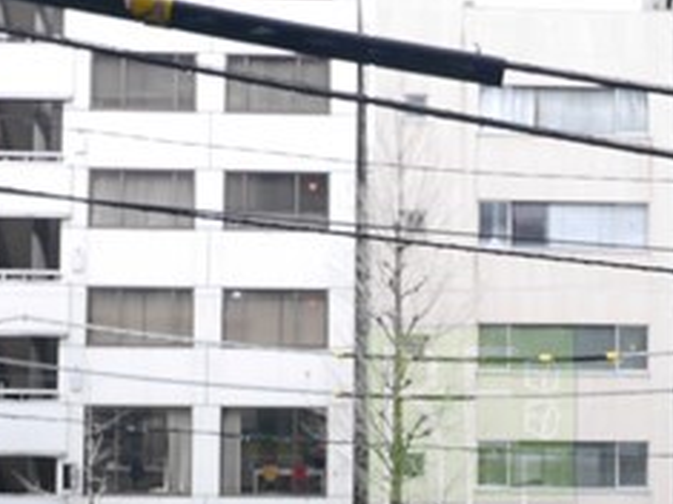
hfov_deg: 31.3
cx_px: 470
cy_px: 432
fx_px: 1185
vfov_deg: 23.5
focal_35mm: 61
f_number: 4
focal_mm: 7
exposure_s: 1/60
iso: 320
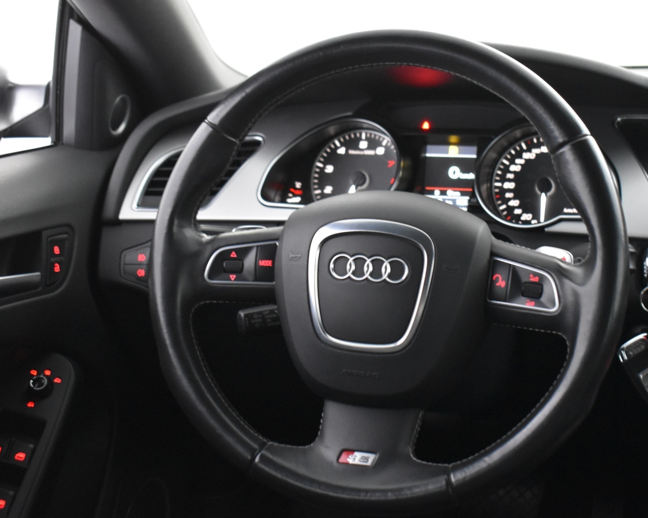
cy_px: 263
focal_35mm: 55
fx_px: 1055
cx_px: 378
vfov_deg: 27.6
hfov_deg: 34.1
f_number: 4.5
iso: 3200
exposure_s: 1/15
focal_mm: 32
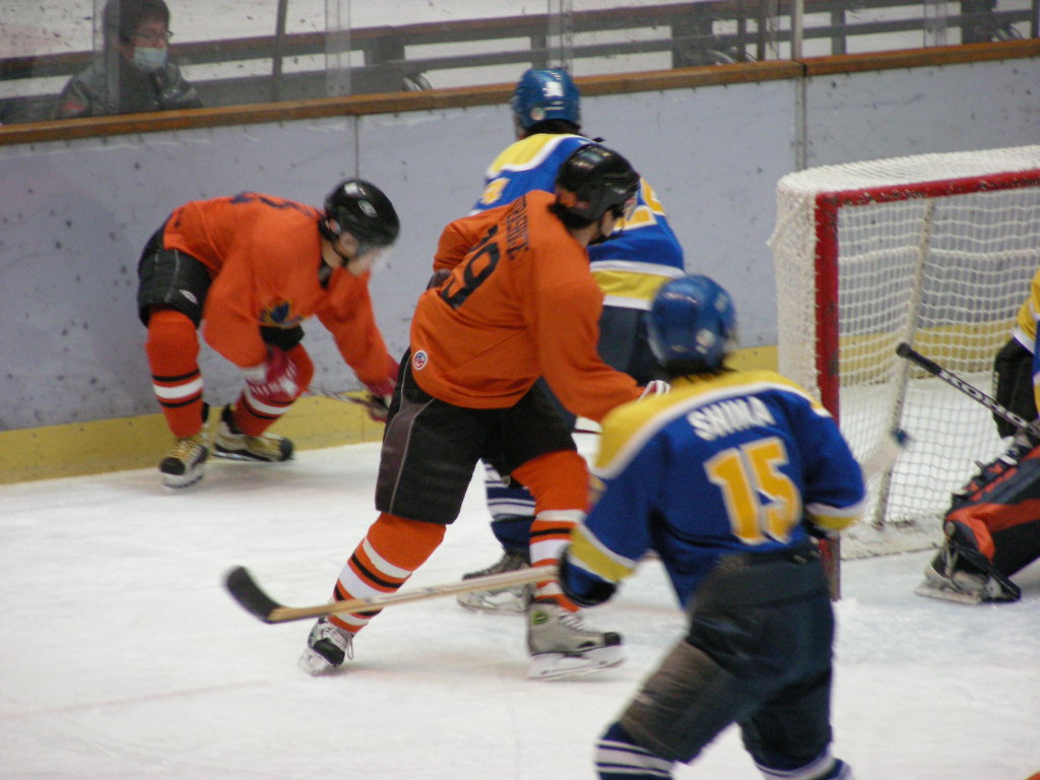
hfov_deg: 6.4
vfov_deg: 4.8
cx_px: 520
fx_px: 9284
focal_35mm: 309
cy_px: 390
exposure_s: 1/85.5
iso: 326
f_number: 3.5
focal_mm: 51.6
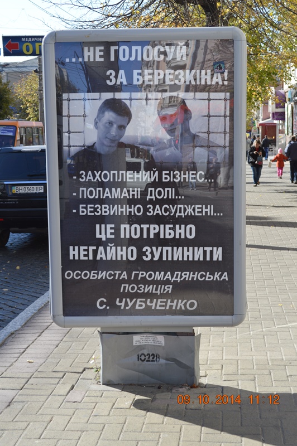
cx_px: 148
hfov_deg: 25.0
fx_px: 669
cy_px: 223
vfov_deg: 36.9
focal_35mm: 54
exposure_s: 1/160
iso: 100
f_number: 6.3
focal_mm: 36
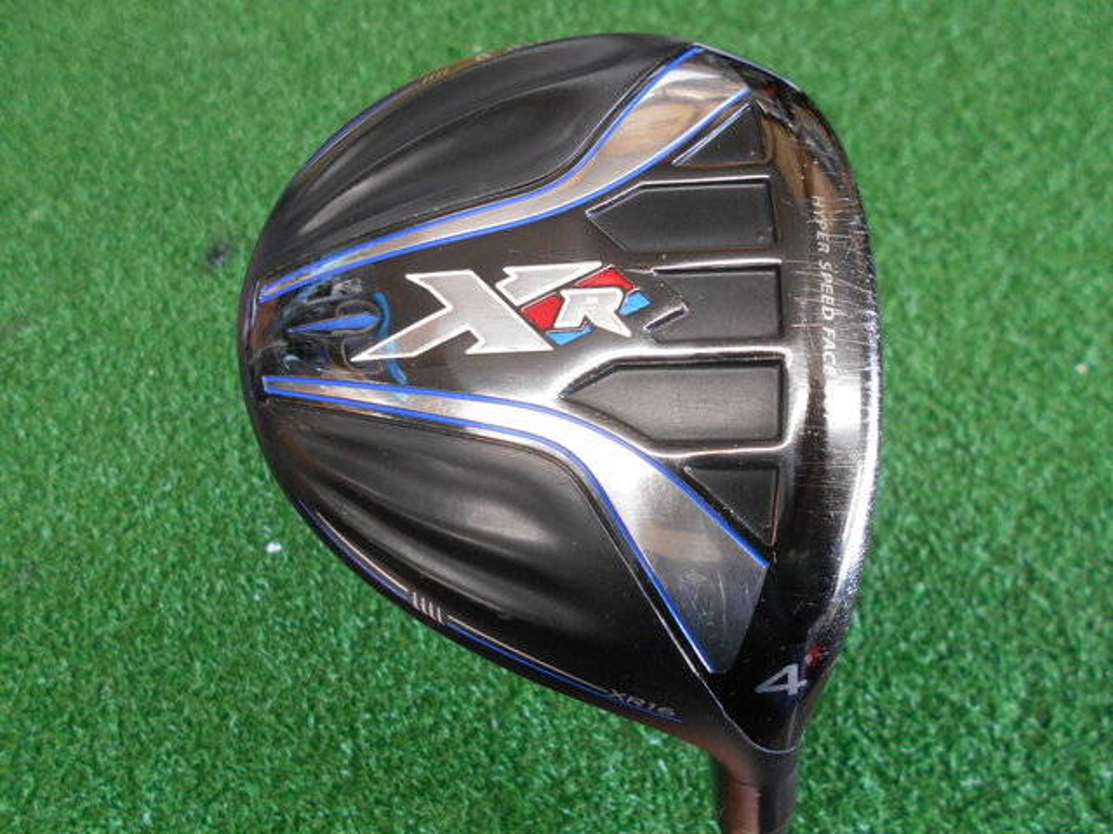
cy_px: 417
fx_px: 836
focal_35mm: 26
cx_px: 556
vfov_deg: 53.1
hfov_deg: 67.3
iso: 280
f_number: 3.2
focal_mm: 4.6
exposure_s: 1/30
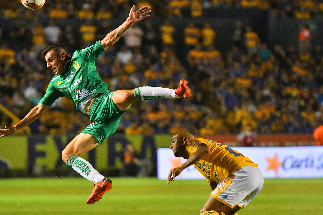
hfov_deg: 5.2
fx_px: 3544
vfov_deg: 3.5
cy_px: 127
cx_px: 122
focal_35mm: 395
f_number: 2.8
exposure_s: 1/1250
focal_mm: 200
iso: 1250
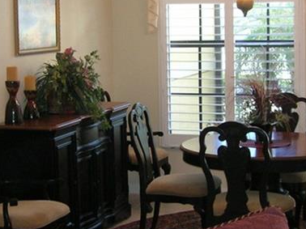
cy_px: 97
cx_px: 153
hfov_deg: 21.3
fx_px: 813
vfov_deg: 16.0
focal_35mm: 92
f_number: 2.9
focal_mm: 5.7
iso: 95
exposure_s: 1/29.6
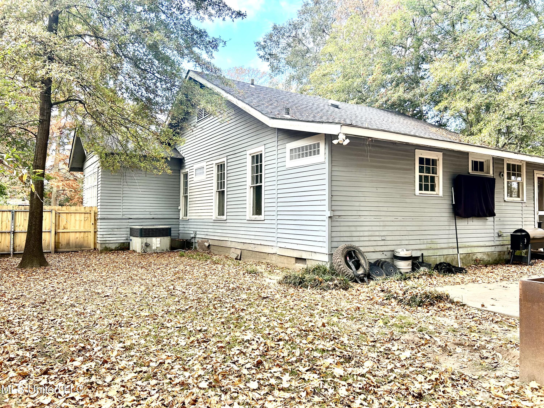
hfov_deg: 67.3
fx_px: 409
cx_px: 272
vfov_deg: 53.1
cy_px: 204
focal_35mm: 26
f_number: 1.5
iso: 50
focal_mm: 5.7
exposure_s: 1/333
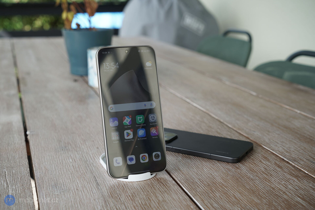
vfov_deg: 27.5
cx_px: 158
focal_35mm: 49
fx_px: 429
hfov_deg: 40.3
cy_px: 105
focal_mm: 49
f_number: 5.6
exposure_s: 1/125
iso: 100
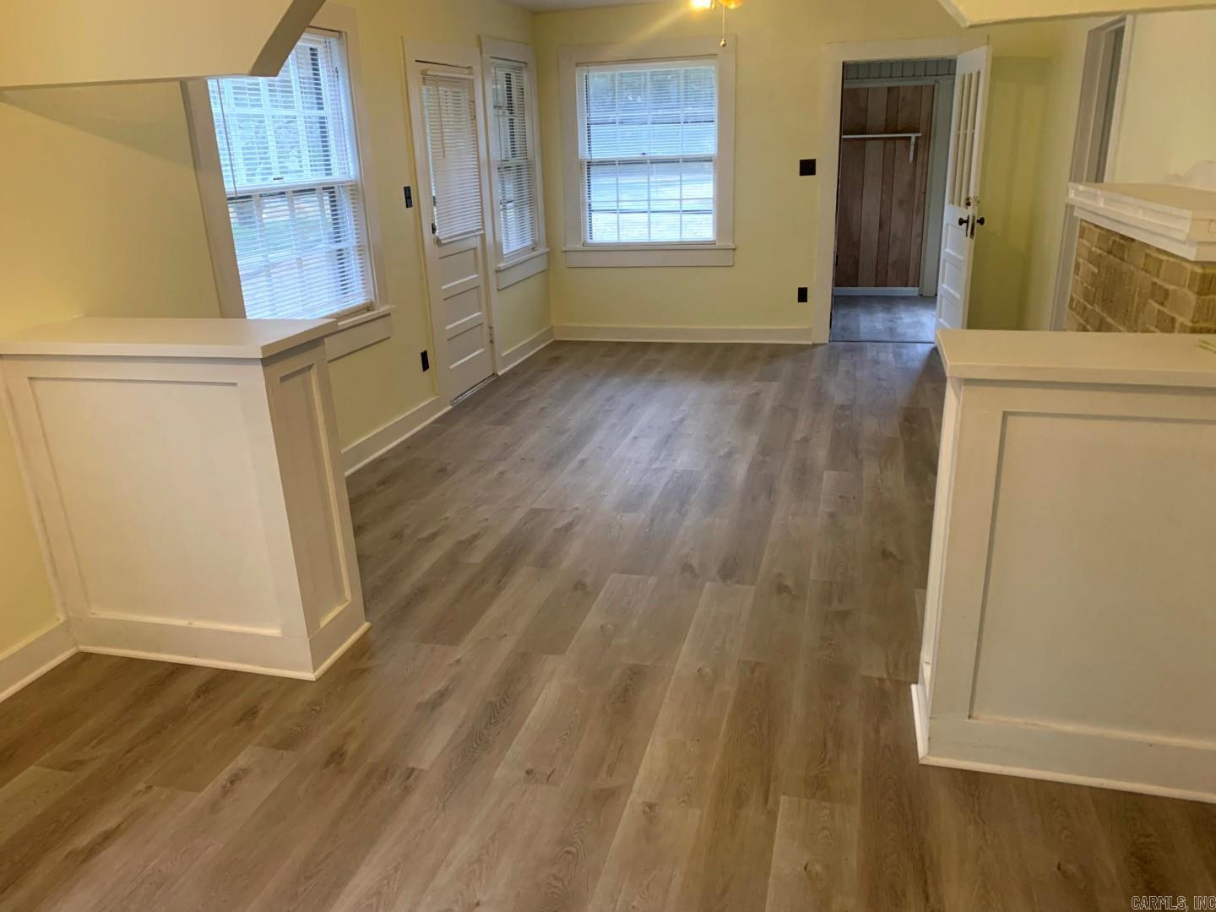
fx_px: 913
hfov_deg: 67.3
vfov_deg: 53.1
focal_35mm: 26
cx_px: 608
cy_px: 456
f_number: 1.8
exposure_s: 1/60
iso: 320
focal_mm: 4.25
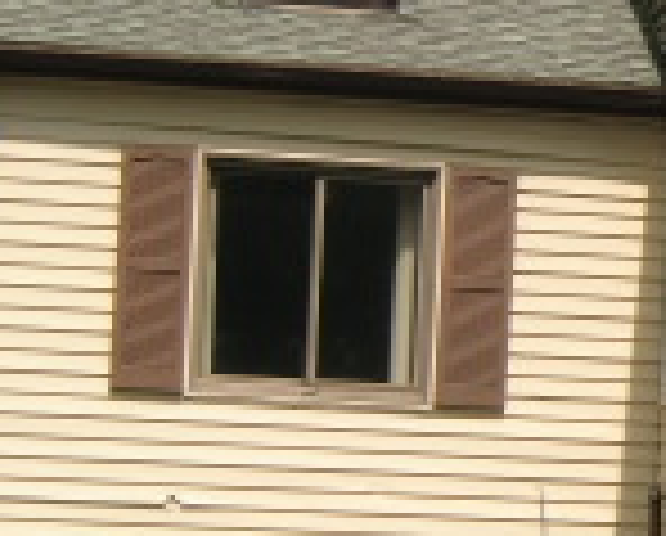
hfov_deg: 9.4
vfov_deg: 7.8
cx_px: 1044
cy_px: 194
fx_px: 3911
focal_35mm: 198
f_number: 4
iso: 64
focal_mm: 8.4
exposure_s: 1/800
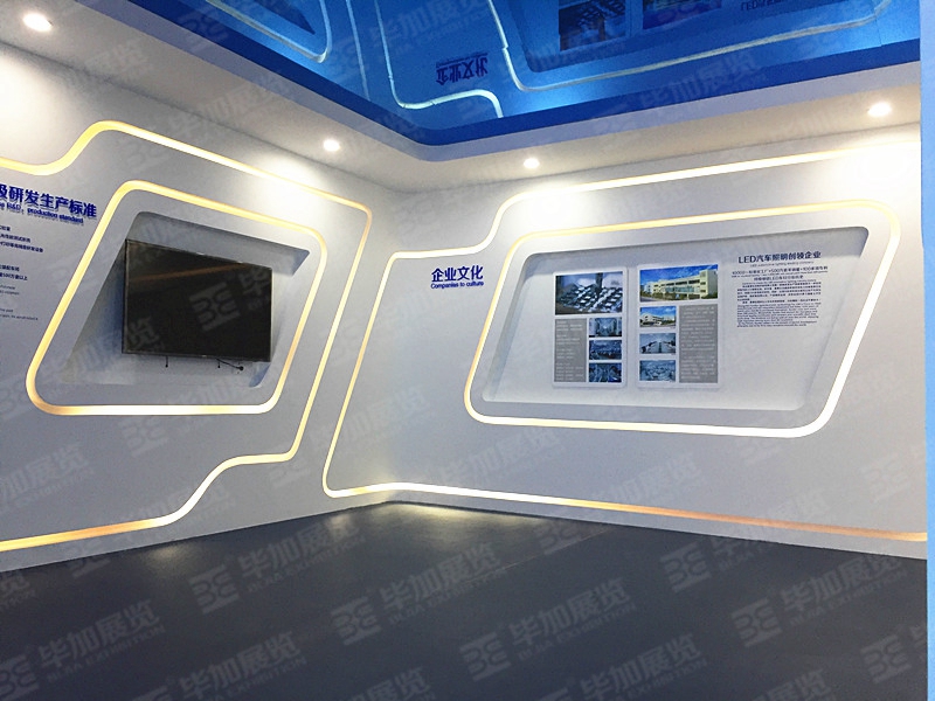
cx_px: 468
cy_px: 350
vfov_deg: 48.2
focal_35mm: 29
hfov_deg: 61.7
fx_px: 783
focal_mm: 4.15
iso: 64
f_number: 2.2
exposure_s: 1/33
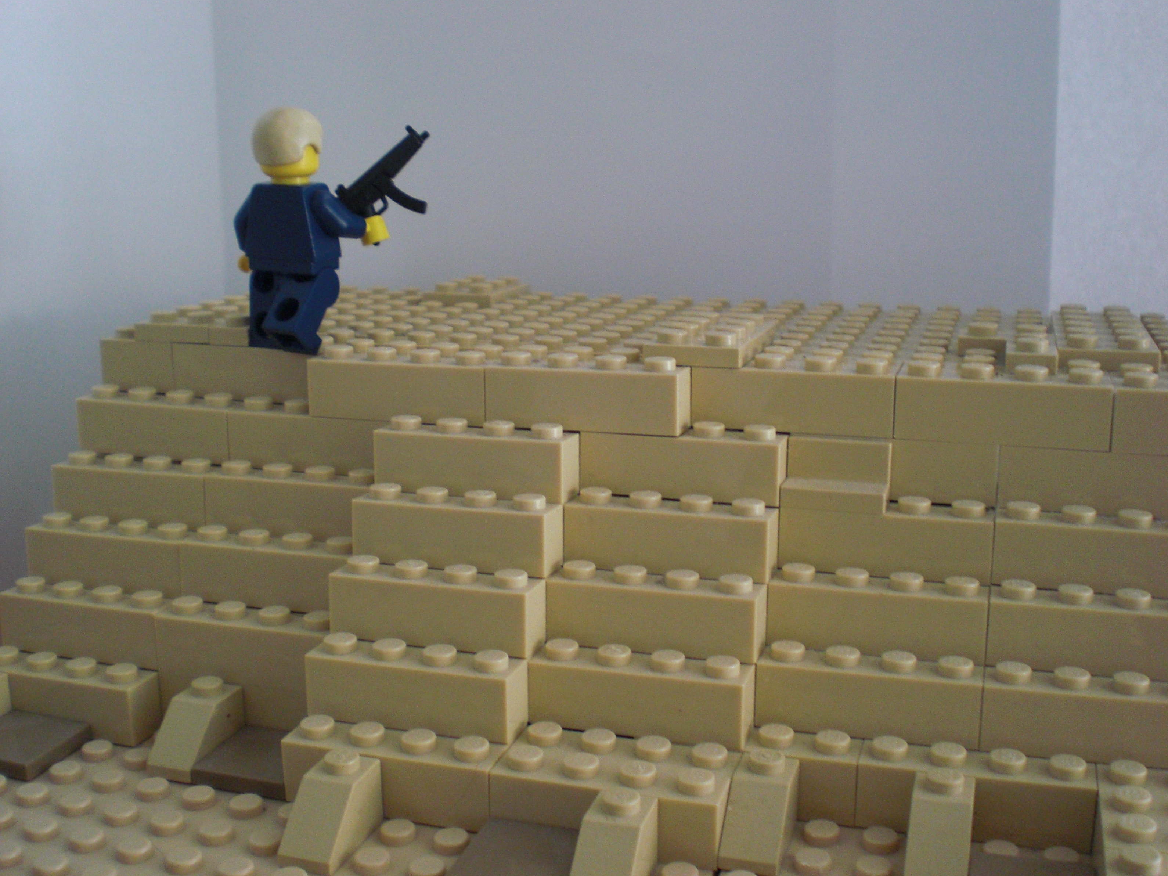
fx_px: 1316
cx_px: 594
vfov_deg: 36.8
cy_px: 436
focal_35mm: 39
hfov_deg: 47.9
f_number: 3.1
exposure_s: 1/60
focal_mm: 6.3
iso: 200
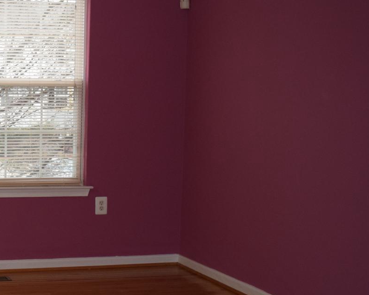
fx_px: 873
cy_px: 168
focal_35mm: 80
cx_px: -57
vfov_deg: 19.2
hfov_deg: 22.3
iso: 800
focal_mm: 22
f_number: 3.8
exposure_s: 1/60
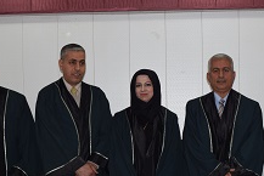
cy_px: 147
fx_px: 617
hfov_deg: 24.2
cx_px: 137
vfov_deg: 16.1
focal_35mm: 84
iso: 400
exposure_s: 1/60
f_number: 8
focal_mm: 27
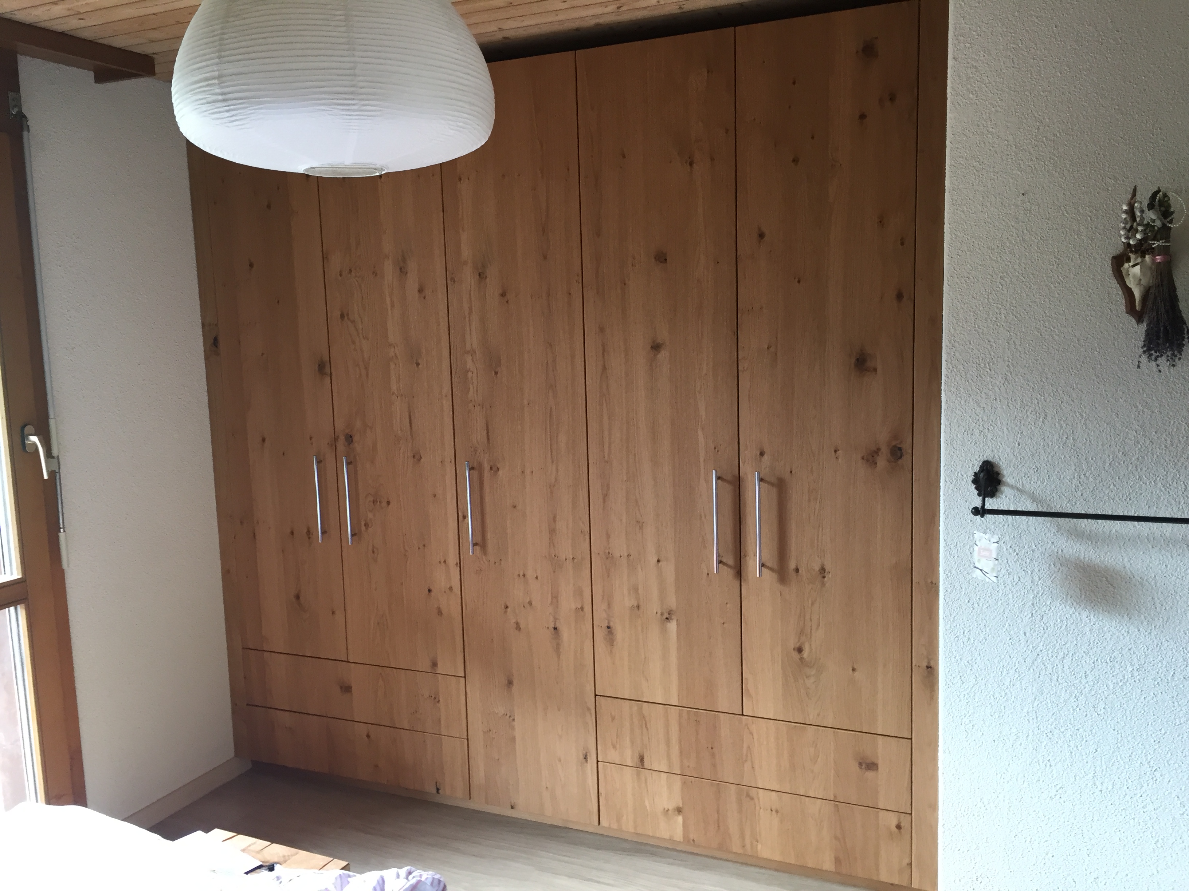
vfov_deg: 48.2
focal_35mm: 29
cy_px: 446
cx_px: 594
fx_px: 996
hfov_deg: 61.7
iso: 80
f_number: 2.2
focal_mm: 4.15
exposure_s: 1/33
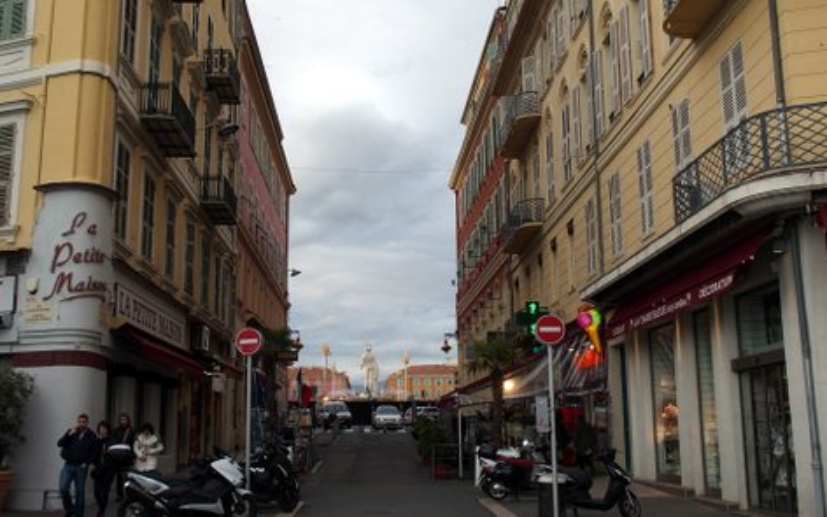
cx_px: 414
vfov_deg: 31.2
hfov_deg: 48.2
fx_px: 924
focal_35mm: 41
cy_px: 256
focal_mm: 8.1
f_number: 3.5
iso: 100
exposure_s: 1/200
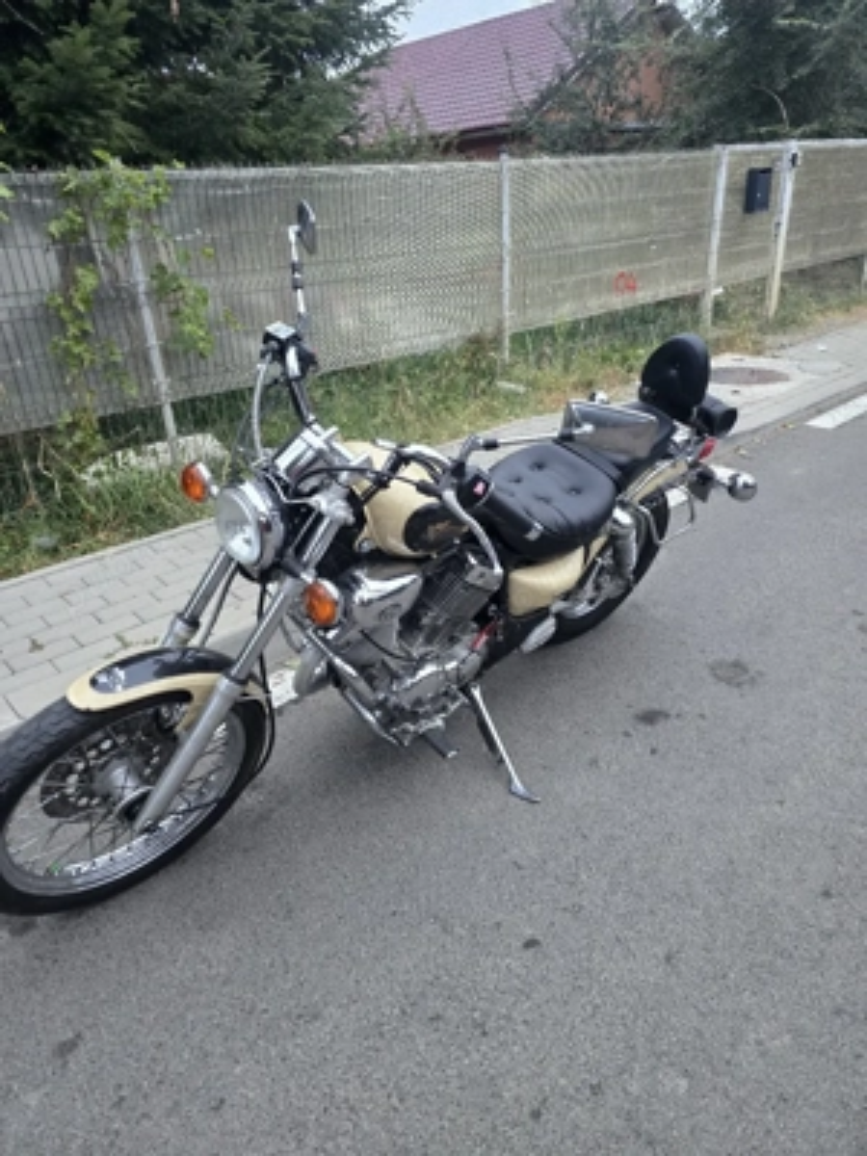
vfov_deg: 73.9
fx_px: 768
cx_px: 434
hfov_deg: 58.9
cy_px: 578
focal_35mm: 23
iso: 640
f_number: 1.7
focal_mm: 6.3
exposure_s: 1/60.2
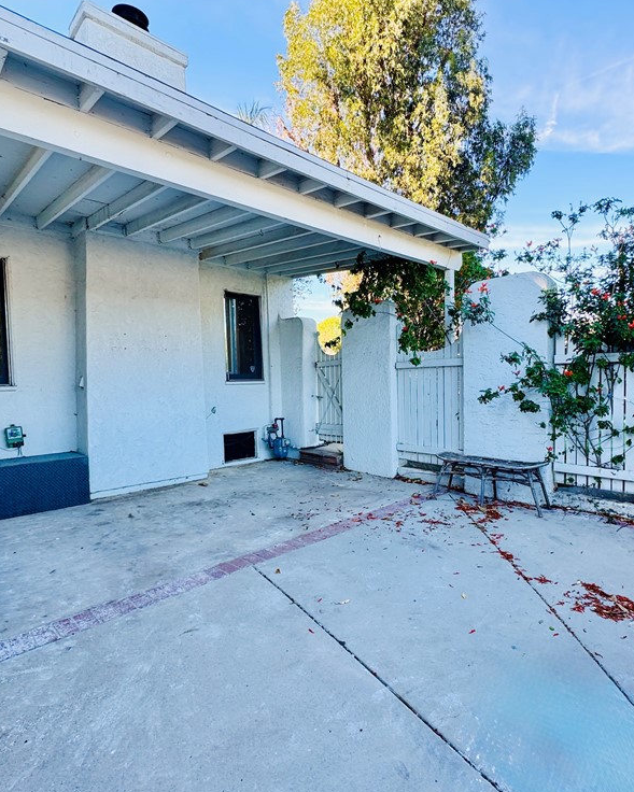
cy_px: 401
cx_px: 340
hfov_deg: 70.8
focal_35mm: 19
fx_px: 446
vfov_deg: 83.3
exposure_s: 1/138
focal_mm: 2.22
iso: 40
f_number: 2.2
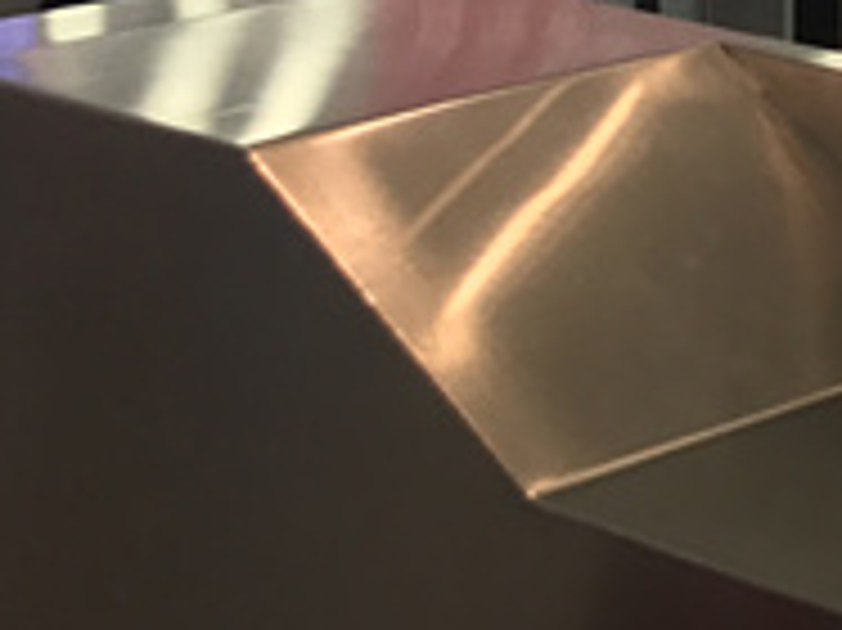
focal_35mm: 120
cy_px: -562
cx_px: 1725
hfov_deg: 13.8
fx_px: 2917
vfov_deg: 11.3
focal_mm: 3.99
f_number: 1.8
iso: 32
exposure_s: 1/50
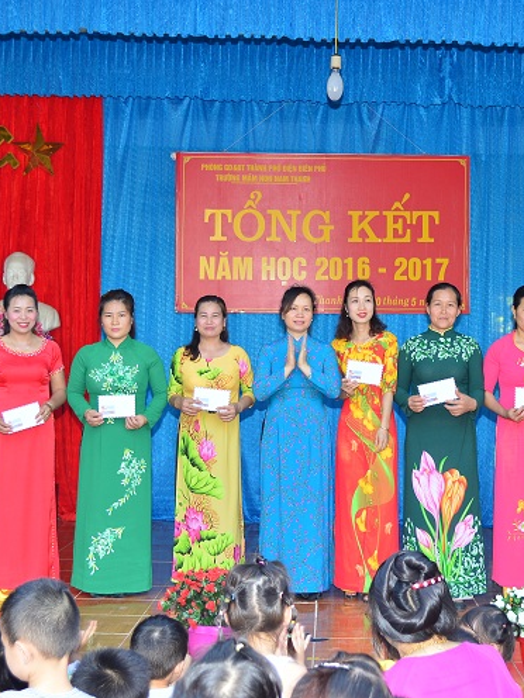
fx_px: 1231
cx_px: 354
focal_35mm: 61
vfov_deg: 31.7
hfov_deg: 23.9
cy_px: 349
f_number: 5
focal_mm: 28
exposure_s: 1/60
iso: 200
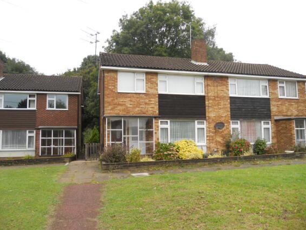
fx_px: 248
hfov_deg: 63.4
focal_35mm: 28
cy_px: 114
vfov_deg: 49.8
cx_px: 149
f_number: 3.2
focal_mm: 4.9
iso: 80
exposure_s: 1/160
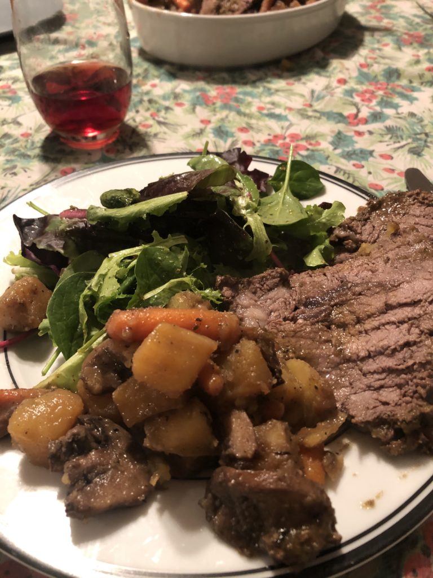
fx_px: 467
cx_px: 216
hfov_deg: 49.7
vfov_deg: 63.4
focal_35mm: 28
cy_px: 289
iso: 100
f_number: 1.8
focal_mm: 3.99
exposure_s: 1/9
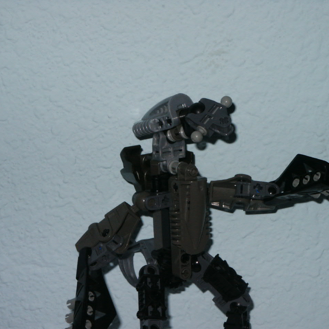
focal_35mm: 130
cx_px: 190
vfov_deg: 13.4
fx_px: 1398
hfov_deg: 13.4
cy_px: 165
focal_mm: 22.45
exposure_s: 1/90
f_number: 8
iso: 200
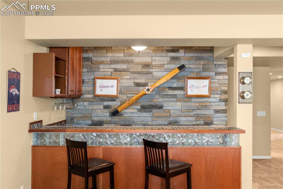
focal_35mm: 34
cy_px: 94
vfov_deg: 38.9
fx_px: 267
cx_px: 142
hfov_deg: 55.8
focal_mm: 34
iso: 1000
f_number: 11
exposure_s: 1/2
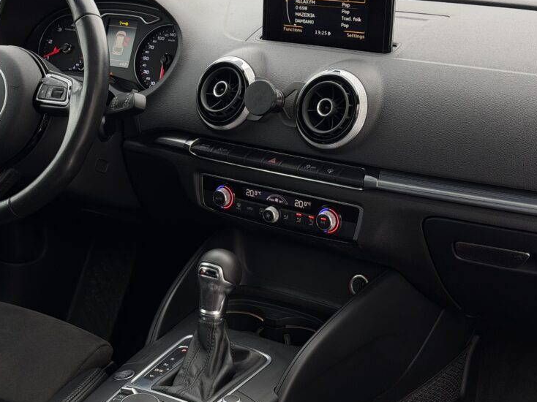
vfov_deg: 21.9
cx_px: 165
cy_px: 189
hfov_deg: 28.7
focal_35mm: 67
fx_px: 1039
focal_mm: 6.76
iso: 50
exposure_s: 1/129
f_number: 1.78
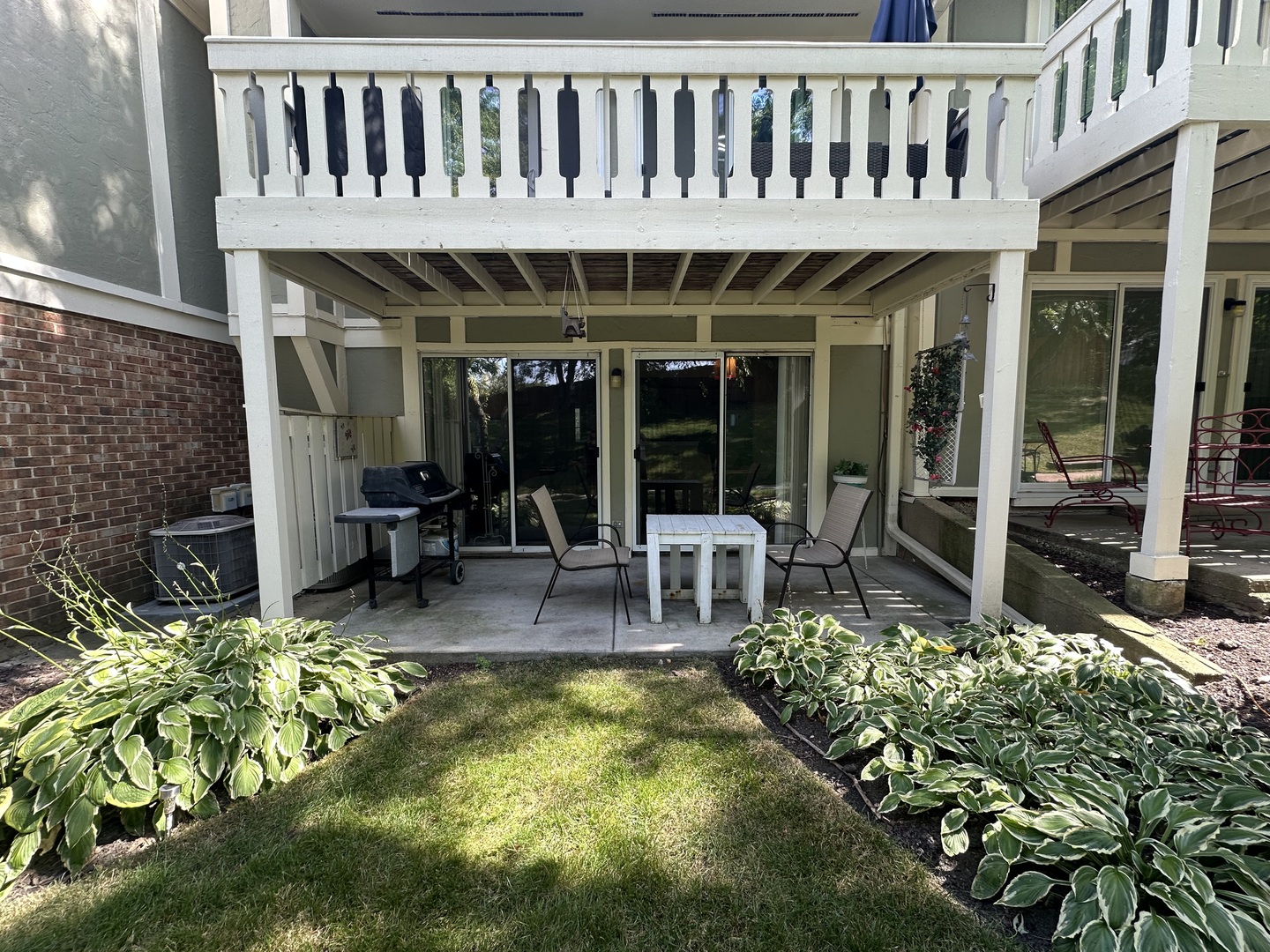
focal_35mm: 14
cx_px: 635
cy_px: 476
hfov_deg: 102.1
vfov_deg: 85.7
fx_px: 514
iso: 50
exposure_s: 1/99
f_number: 2.2
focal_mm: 2.22
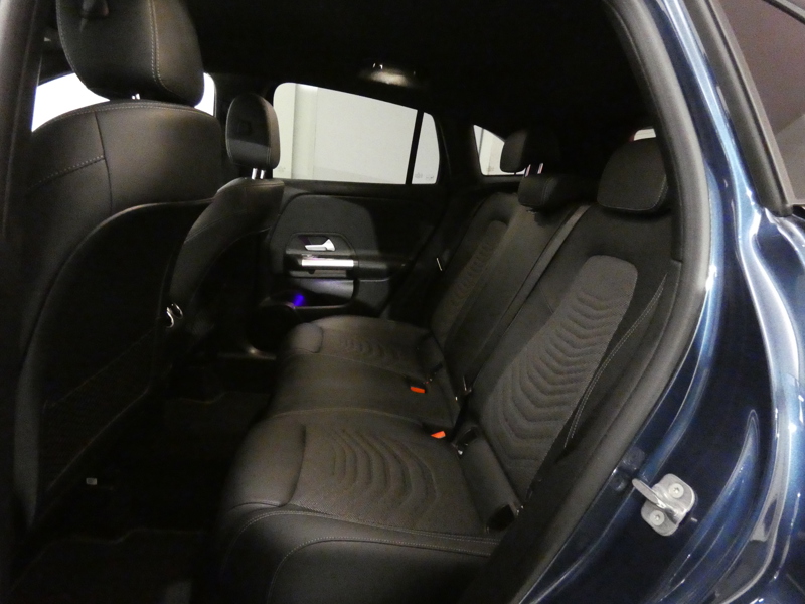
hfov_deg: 81.7
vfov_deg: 66.0
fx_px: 465
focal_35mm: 20
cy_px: 302
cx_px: 402
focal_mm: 3.6
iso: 3200
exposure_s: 1/25
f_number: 2.8
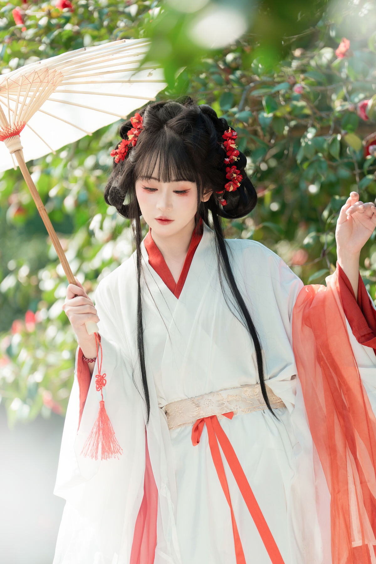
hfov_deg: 6.9
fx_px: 3133
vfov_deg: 10.3
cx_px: 188
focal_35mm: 200
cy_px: 282
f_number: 2.8
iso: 160
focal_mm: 200
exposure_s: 1/500
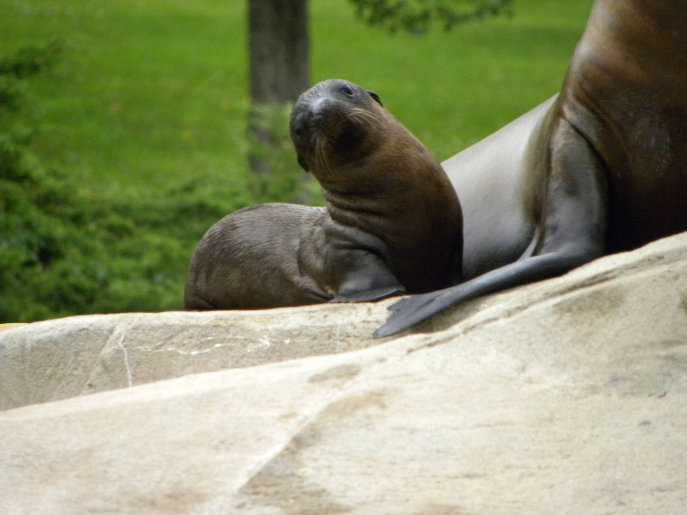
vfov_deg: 2.4
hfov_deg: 3.2
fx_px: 12384
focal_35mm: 624
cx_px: 344
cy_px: 258
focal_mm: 110.4
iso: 400
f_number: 5
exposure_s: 1/207
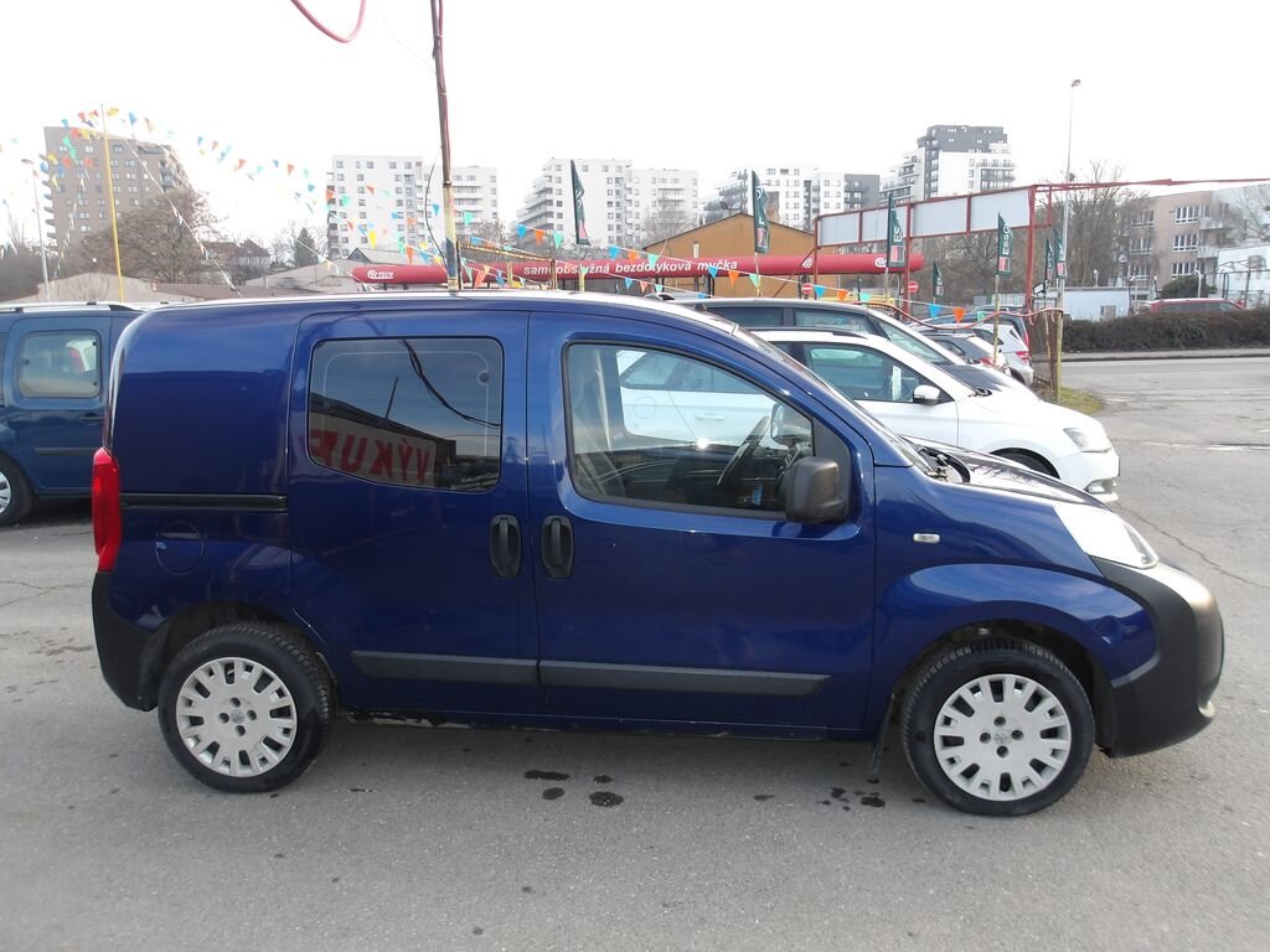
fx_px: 991
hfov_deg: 65.3
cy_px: 476
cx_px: 635
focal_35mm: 27
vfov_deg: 51.4
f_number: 3
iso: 100
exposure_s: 1/55
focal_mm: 4.9
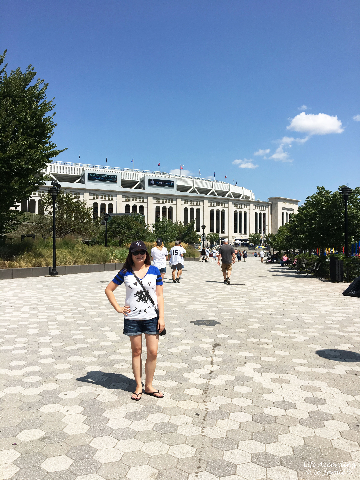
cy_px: 240
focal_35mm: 29
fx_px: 402
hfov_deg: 48.2
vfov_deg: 61.7
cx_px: 180
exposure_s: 1/2747
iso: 25
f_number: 2.2
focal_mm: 4.15
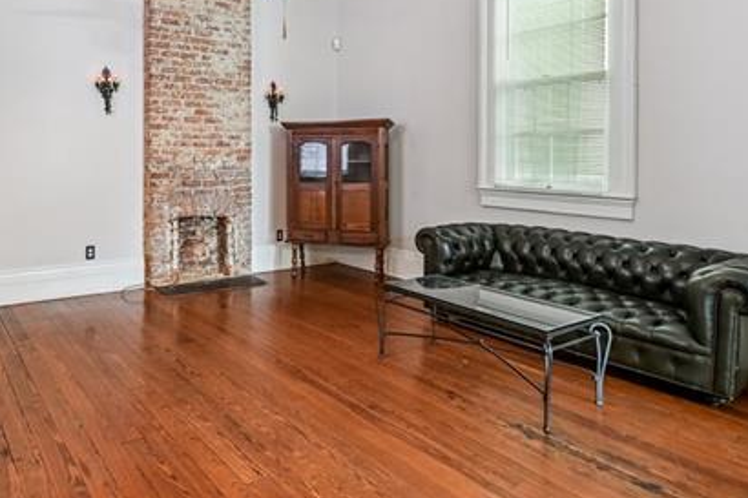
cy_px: 157
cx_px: 232
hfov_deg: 68.9
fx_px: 519
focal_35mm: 25
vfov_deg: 50.1
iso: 400
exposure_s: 1/1.25
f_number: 11
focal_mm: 16
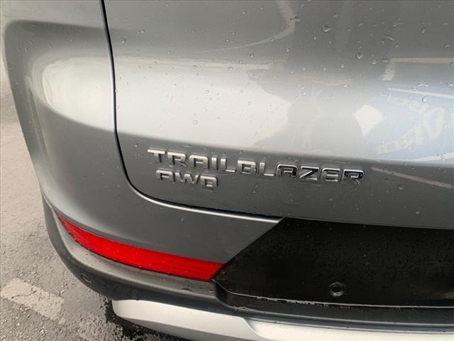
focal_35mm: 26
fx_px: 341
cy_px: 170
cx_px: 227
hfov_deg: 67.3
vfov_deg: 53.1
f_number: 1.8
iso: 32
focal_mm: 4.25
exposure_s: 1/121
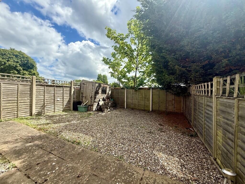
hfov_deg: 102.1
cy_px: 92
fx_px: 99
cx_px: 122
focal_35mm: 14
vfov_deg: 85.7
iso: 64
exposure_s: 1/1145
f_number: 2.2
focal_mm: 2.22
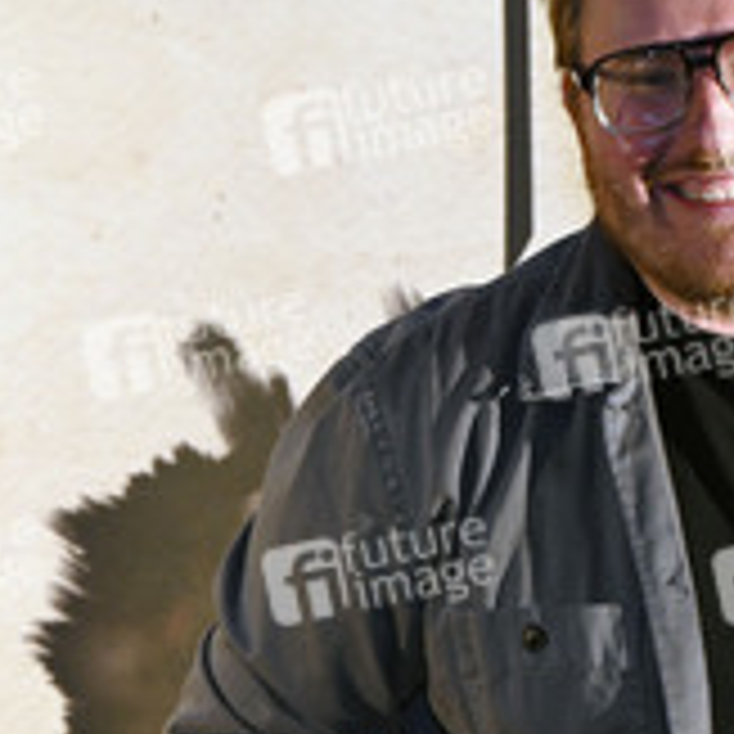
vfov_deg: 9.0
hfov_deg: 8.9
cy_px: 459
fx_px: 4678
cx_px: 709
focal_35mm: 195
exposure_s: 1/200
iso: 2000
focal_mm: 83
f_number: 6.3
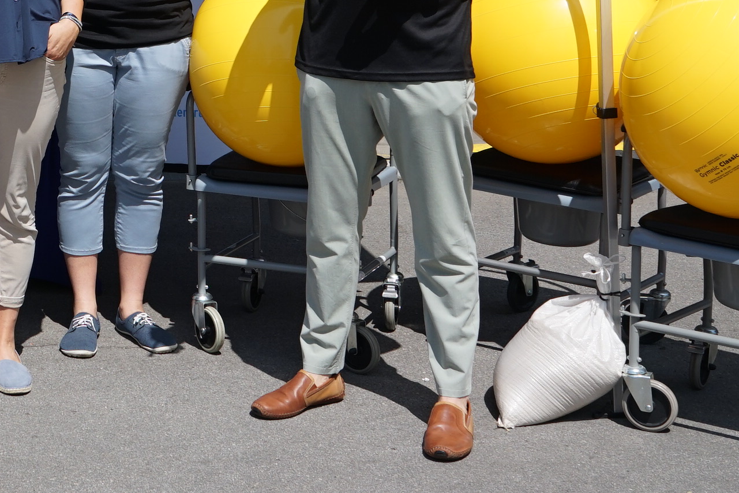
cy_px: -20
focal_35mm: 86
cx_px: -73
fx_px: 1765
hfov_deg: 22.3
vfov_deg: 15.5
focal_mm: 28
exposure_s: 1/320
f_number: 8
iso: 100
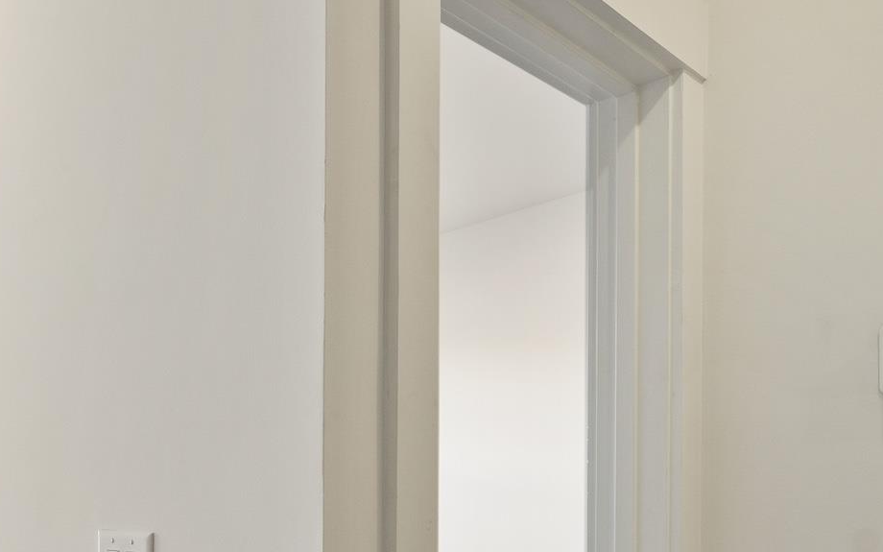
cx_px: 56
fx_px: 746
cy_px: 516
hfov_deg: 52.2
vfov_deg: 37.4
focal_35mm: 31
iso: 400
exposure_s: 1/15
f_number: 6.3
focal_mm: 14
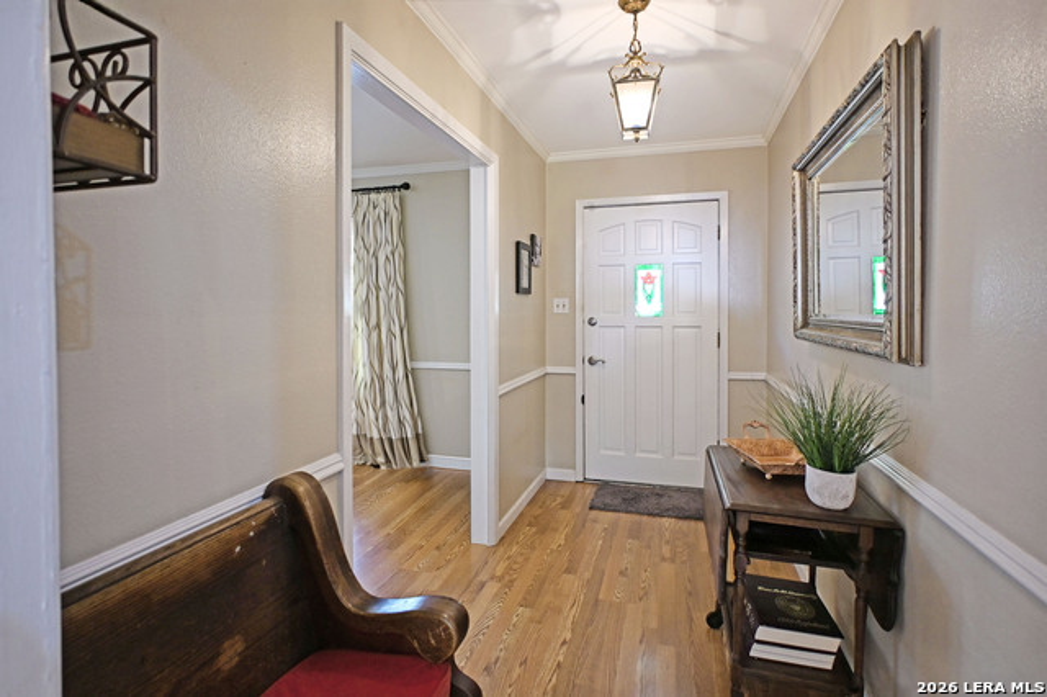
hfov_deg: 90.0
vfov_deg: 67.3
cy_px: 348
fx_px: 523
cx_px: 524
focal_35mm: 18
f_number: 3.5
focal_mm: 12
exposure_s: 1/20
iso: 400
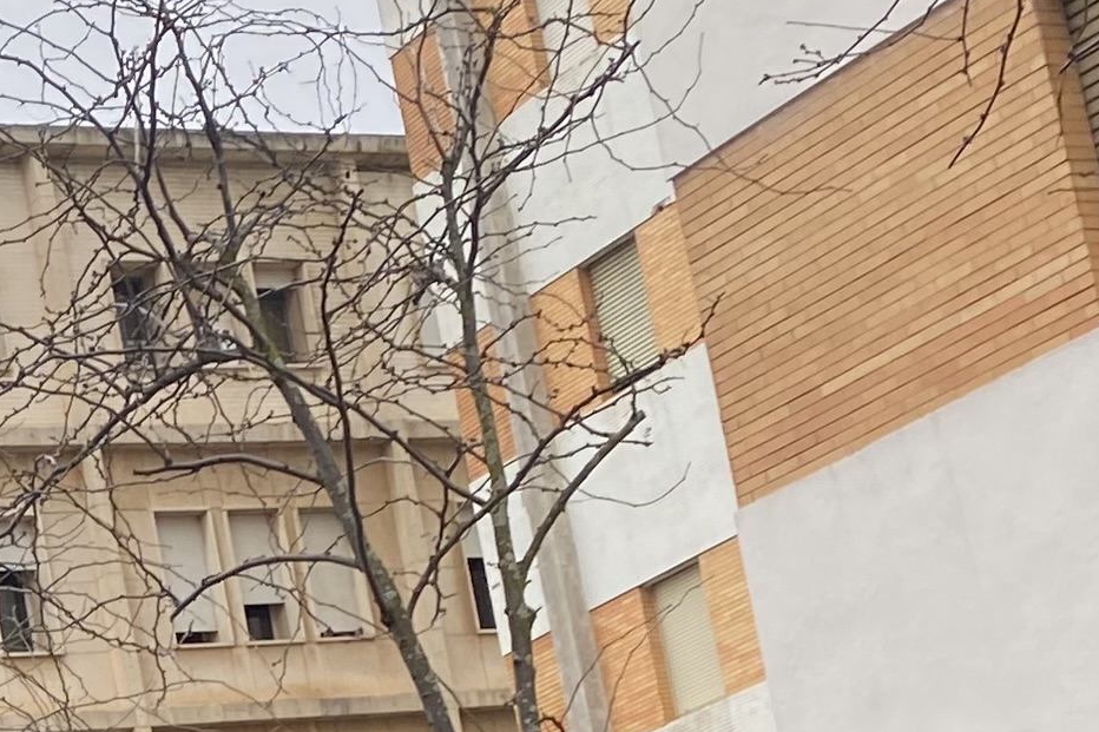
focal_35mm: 117
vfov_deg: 11.1
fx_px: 3571
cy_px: 1225
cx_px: -176
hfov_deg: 16.8
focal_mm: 4.25
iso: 32
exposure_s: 1/122
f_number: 1.8
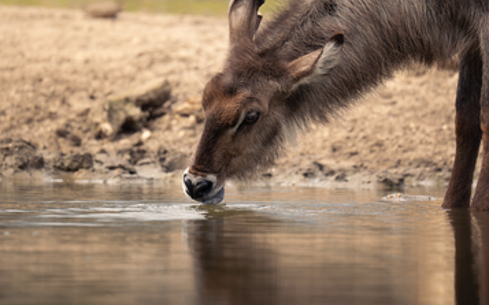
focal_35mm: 788
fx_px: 10500
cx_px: 241
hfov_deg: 2.7
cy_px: 132
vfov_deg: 1.7
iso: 640
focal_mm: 600
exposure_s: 1/800
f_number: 6.3
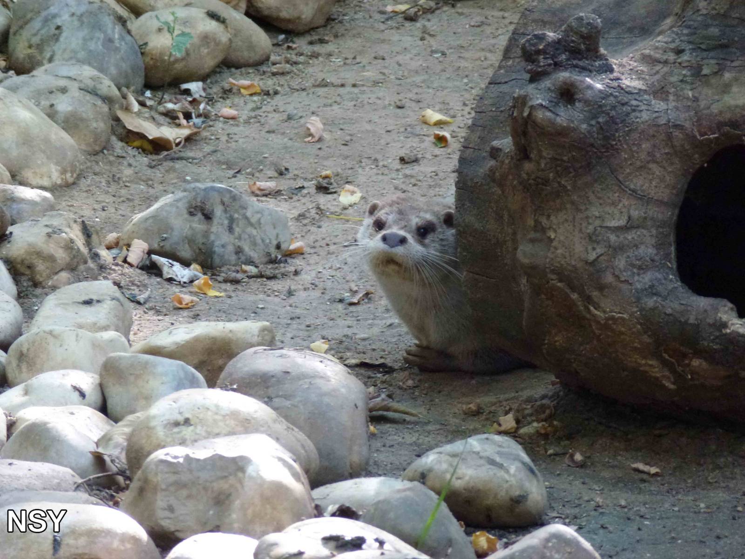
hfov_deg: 5.2
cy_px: 280
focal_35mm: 384
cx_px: 372
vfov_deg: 3.9
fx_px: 8264
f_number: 5.9
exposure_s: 1/30
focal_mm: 68.8
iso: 400
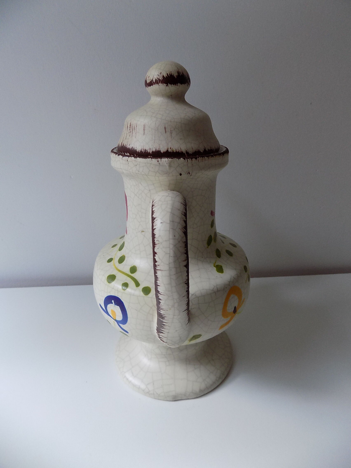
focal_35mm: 23
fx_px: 311
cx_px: 176
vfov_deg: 73.9
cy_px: 234
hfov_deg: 58.9
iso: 140
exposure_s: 1/30
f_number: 3.1
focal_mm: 4
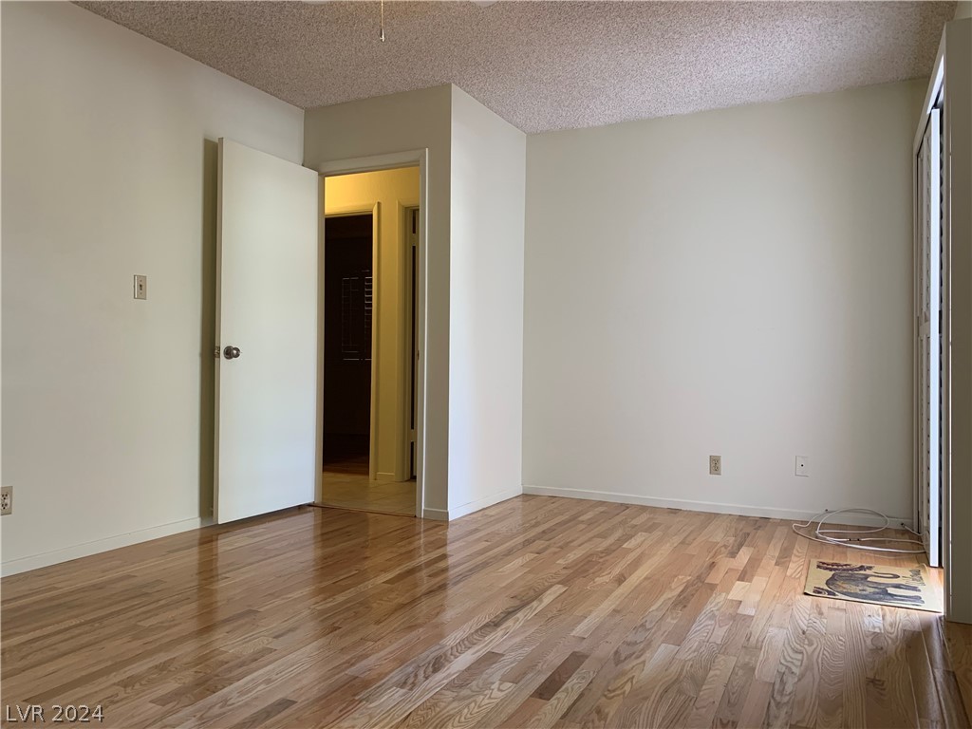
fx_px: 730
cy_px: 364
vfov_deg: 53.1
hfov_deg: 67.3
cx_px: 486
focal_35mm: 26
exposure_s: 1/60
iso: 100
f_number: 1.8
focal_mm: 4.25
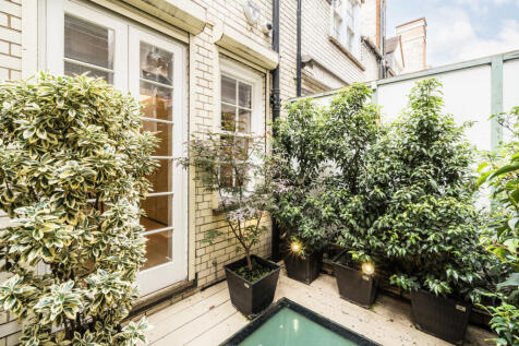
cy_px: 173
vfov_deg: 77.3
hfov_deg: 100.4
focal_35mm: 15
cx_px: 260
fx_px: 216
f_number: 11
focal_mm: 15
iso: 640
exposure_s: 1/30
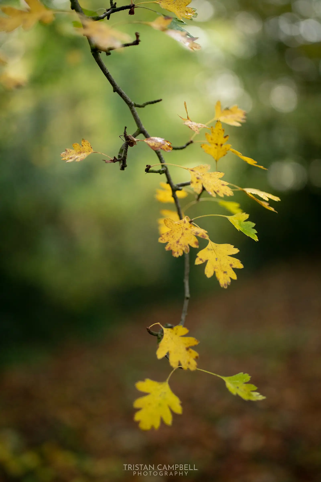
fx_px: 468
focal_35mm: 35
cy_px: 241
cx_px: 160
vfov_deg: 54.4
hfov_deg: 37.9
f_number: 1.4
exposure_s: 1/250
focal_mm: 35
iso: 1600
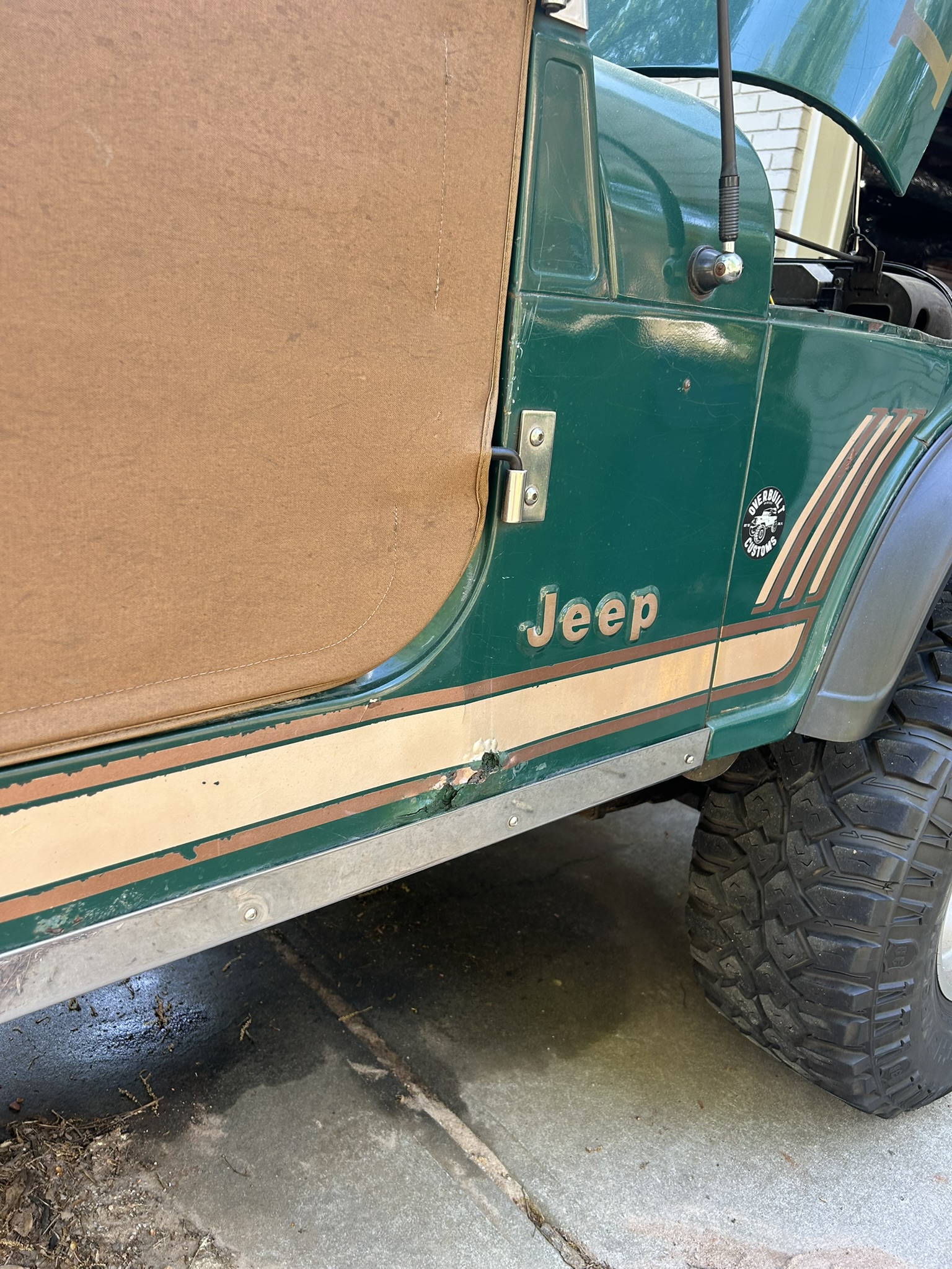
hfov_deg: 53.1
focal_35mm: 26
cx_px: 476
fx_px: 953
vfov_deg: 67.3
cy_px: 634
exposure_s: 1/121
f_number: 1.5
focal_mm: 5.7
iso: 40
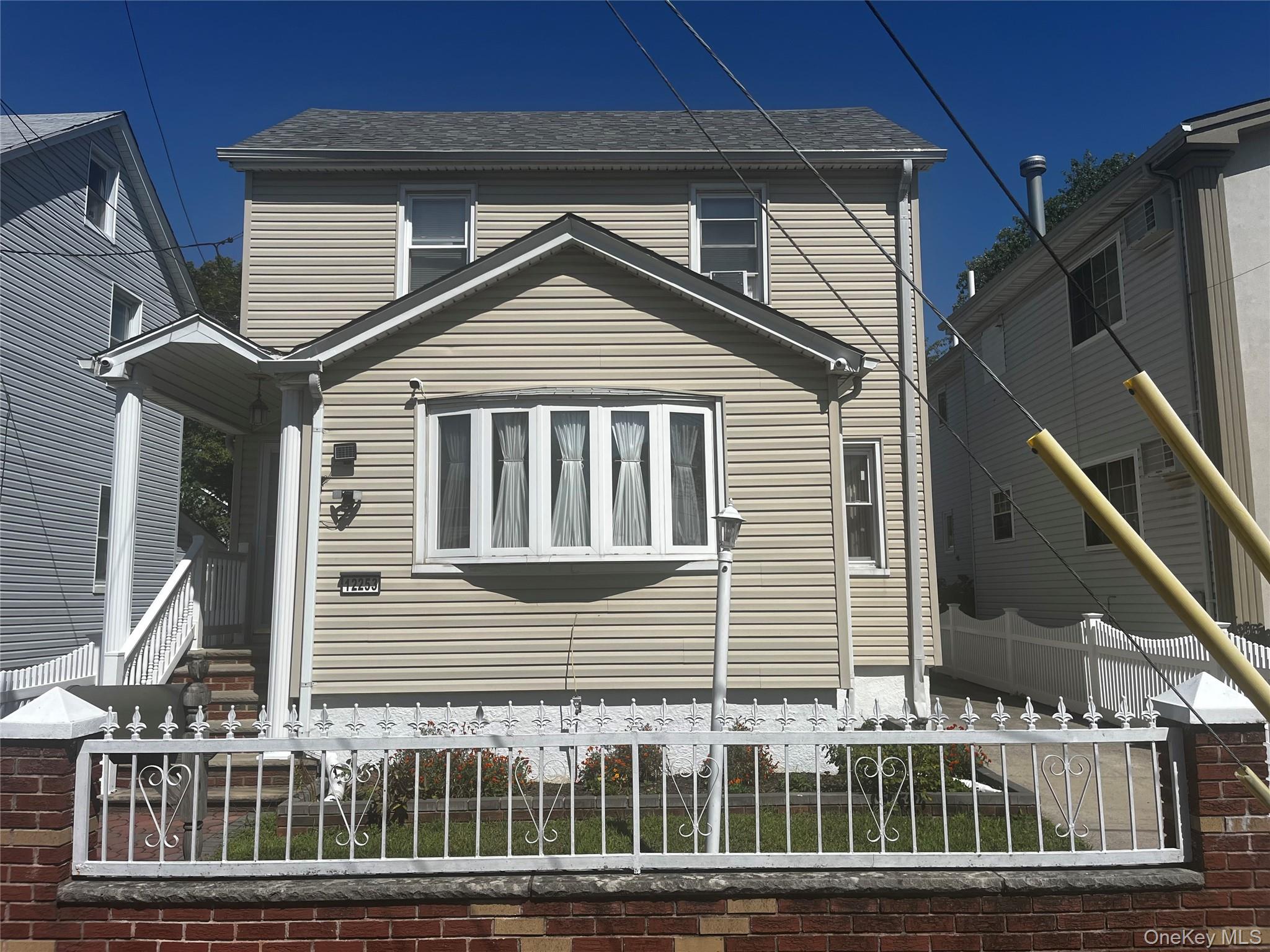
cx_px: 635
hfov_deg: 67.3
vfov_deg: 53.1
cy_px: 476
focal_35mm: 26
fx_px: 954
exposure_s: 1/8403
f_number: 1.6
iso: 50
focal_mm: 5.1
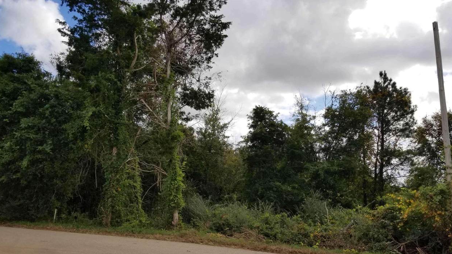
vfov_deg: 39.6
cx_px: 223
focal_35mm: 29
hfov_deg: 66.1
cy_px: 173
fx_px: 348
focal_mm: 4.3
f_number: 1.7
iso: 50
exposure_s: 1/2760
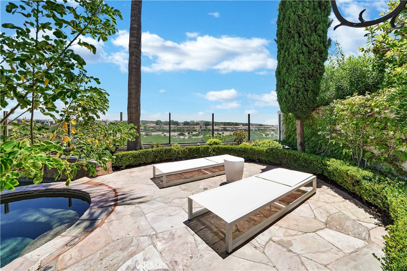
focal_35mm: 12
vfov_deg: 90.0
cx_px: 204
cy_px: 136
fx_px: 136
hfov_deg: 112.6
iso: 100
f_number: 13
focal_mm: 12
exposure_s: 1/125
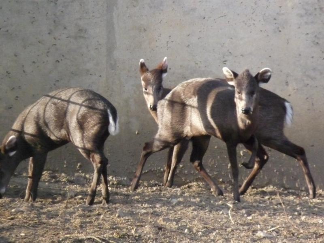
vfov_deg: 2.3
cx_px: 162
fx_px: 6168
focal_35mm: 659
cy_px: 122
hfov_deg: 3.0
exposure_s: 1/320
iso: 800
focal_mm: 84.8
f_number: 4.4
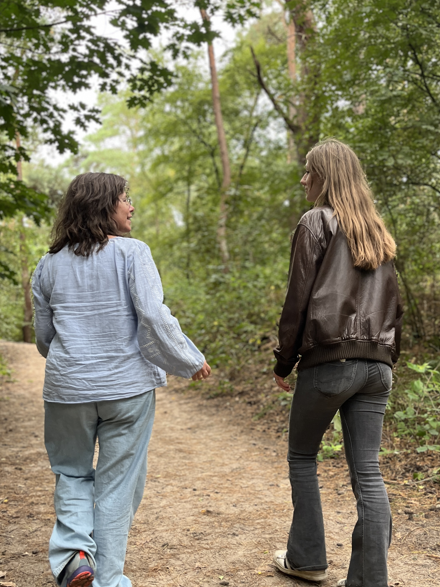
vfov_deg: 50.7
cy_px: 373
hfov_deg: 39.5
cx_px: 259
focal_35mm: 36
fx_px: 610
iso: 125
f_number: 1.6
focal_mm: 5.1
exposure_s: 1/121
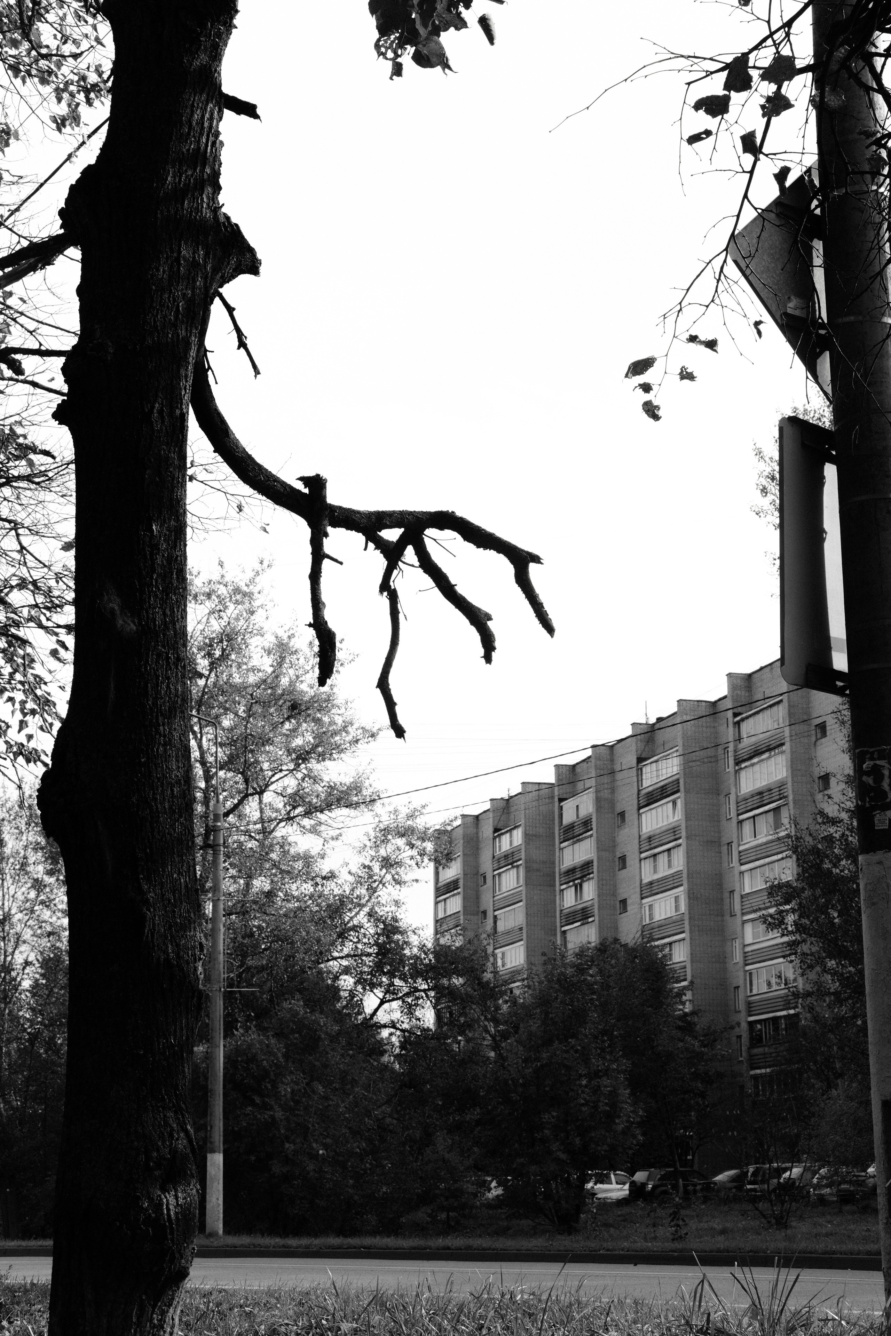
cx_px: 446
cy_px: 668
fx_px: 1967
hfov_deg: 25.5
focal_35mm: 53
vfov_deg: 37.5
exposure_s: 1/80
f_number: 10
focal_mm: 35
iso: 160
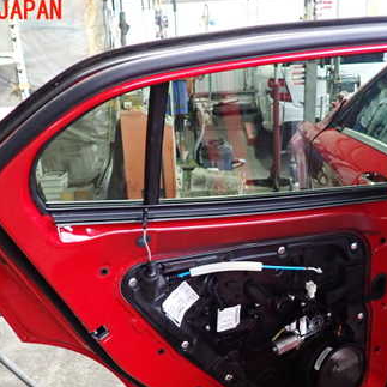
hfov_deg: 40.9
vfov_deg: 40.3
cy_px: 266
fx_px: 519
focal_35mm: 41
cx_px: 204
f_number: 2
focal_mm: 4.5
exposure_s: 1/25
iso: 1000
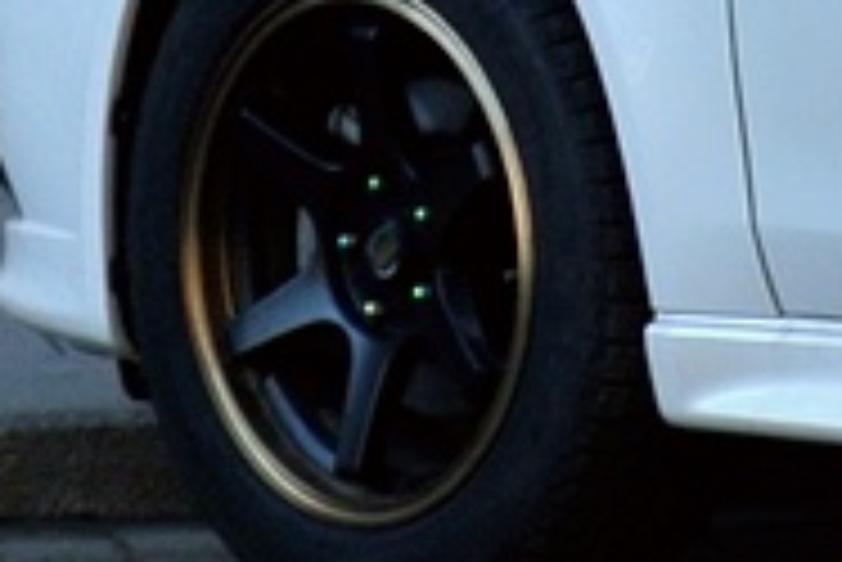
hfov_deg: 1.9
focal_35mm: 1068
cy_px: -668
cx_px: 2238
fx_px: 24998
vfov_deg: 1.3
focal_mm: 61.6
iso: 100
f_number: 4.5
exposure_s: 1/250
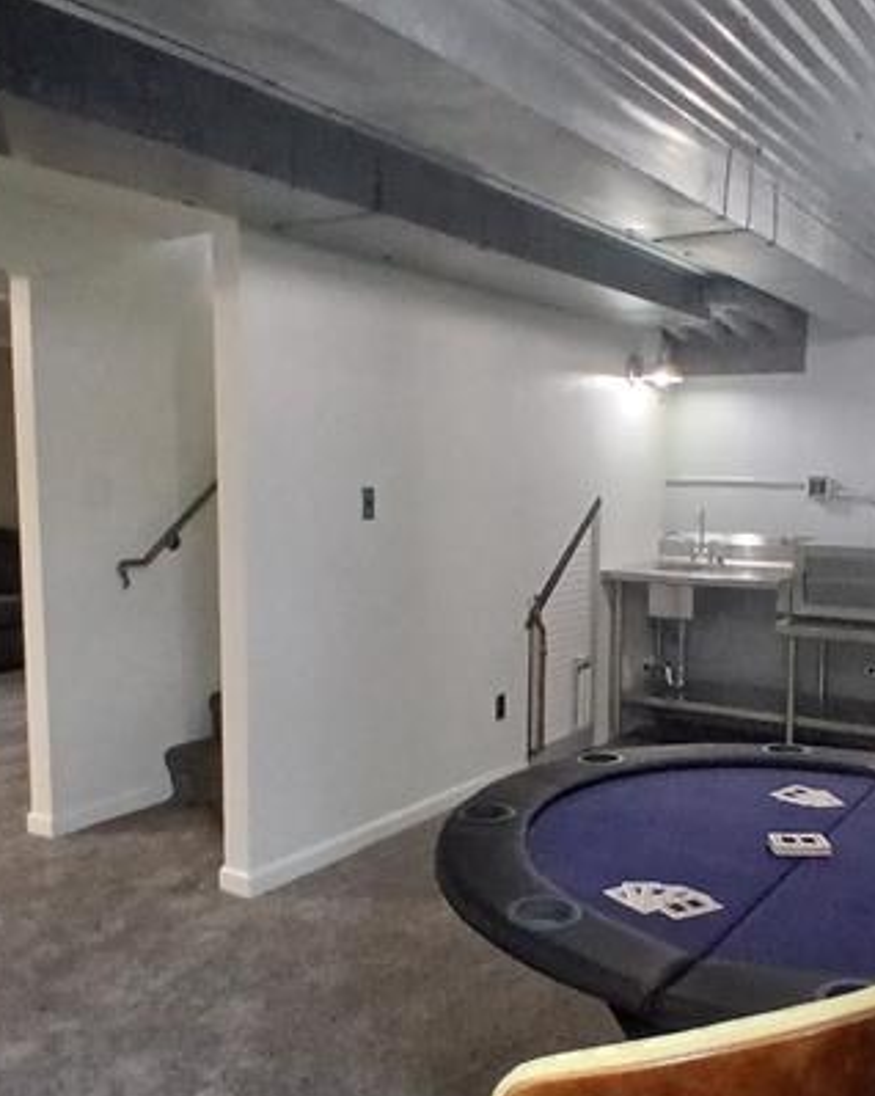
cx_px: 532
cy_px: 611
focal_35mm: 32
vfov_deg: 55.5
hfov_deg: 45.5
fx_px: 1037
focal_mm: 1.4
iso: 400
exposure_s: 1/30
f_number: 2.2
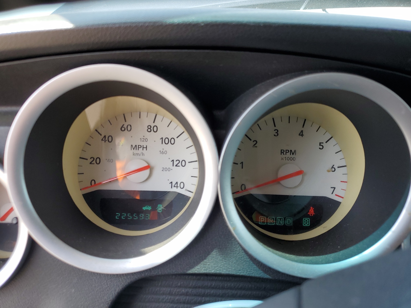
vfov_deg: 53.1
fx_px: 309
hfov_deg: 67.3
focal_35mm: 26
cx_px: 206
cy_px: 154
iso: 50
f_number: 1.5
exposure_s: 1/345
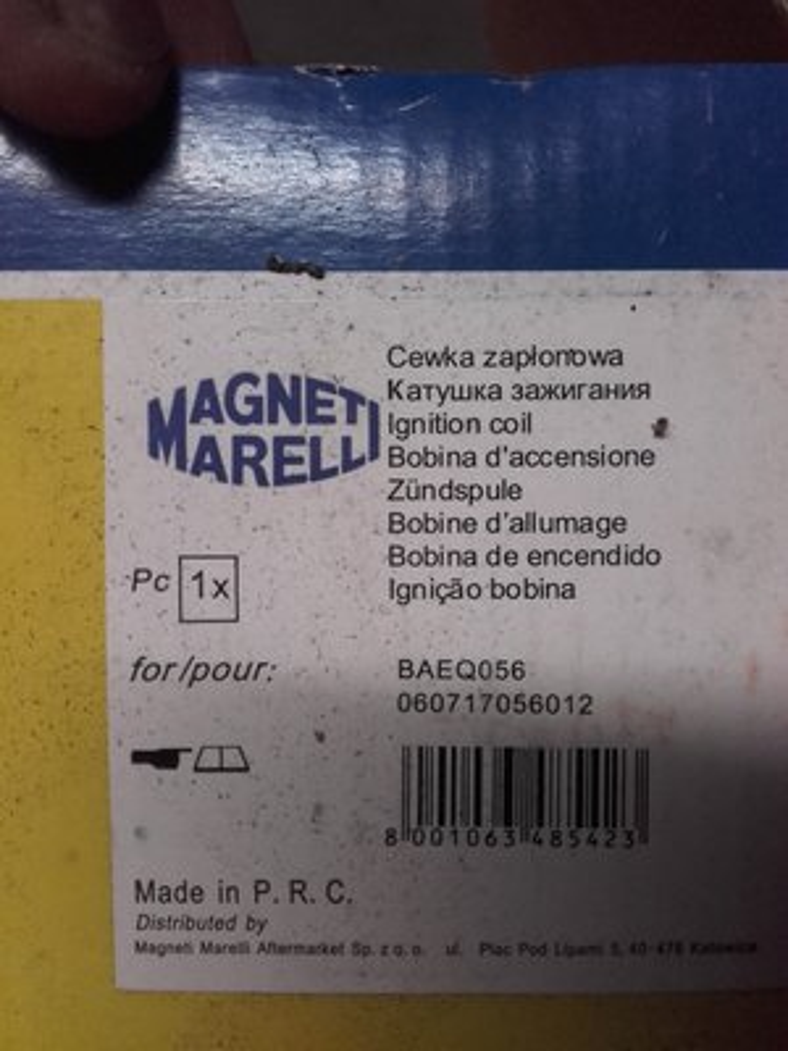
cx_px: 394
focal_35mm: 31
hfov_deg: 45.4
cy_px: 526
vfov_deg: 58.4
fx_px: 941
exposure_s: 1/17
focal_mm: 3.31
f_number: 2.2
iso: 180
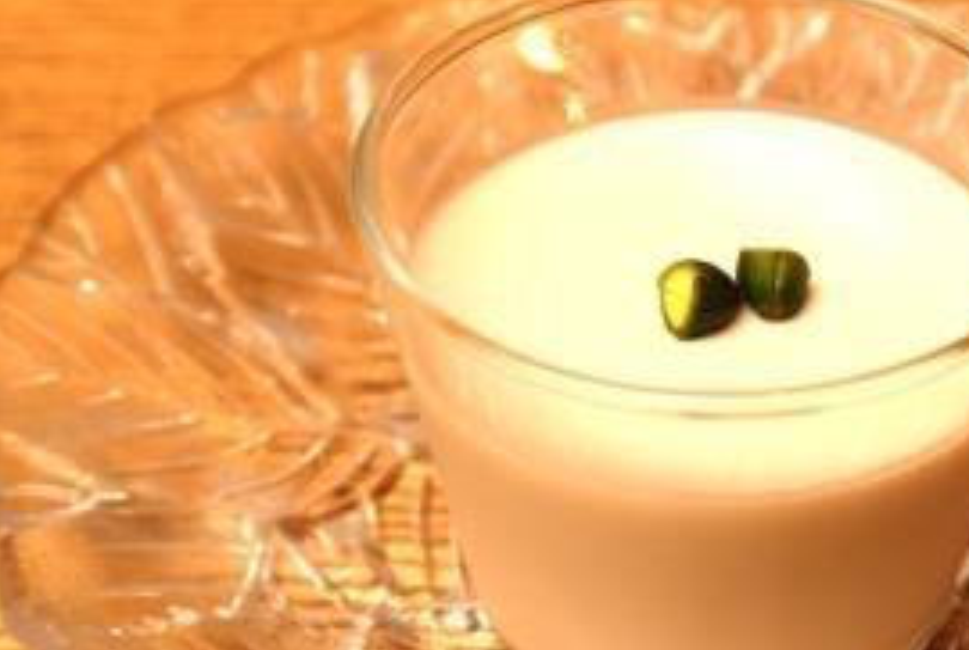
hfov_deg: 10.3
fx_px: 5365
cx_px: 736
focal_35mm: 199
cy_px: 302
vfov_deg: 6.9
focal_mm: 80
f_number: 7.1
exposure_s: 1/60
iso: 100
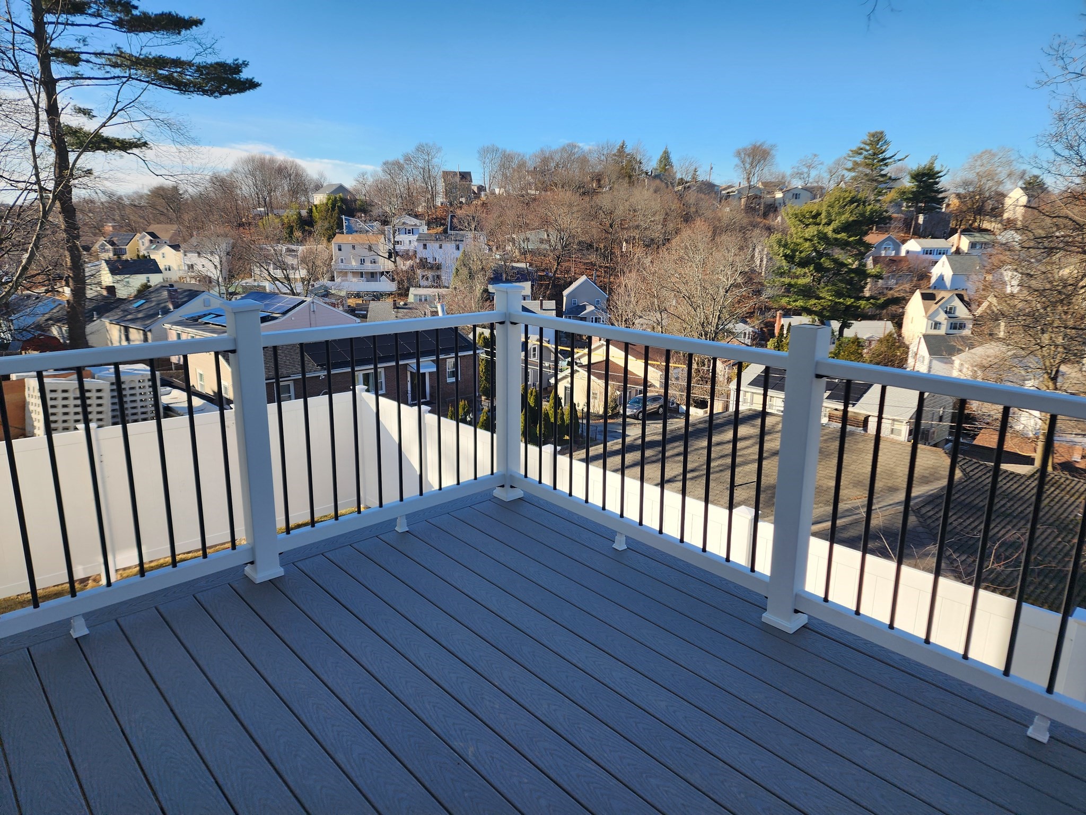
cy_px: 408
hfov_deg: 73.9
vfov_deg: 58.9
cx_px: 543
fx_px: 722
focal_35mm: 23
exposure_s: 1/617
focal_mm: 6.4
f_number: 1.8
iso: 12
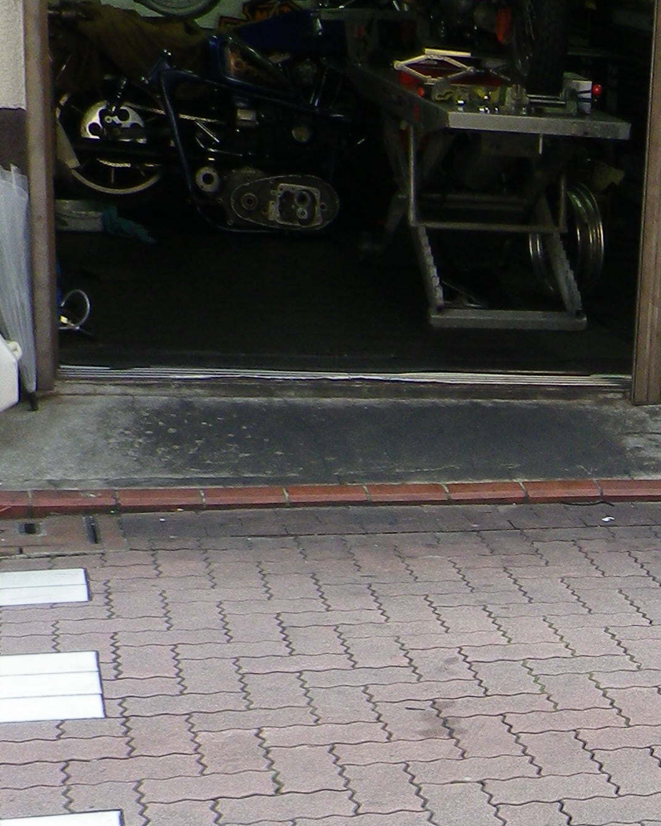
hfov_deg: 16.3
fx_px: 2153
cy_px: 753
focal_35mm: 88
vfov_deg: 21.2
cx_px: 917
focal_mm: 5
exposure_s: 1/100
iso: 80
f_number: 3.2
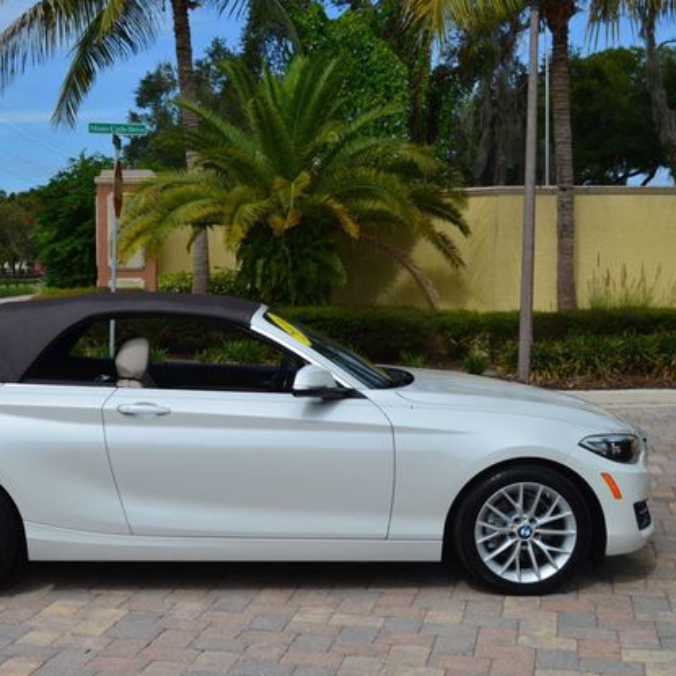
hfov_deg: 30.8
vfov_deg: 31.1
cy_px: 342
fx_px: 1215
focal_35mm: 55
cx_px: 212
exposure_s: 1/160
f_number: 11
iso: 100
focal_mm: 28
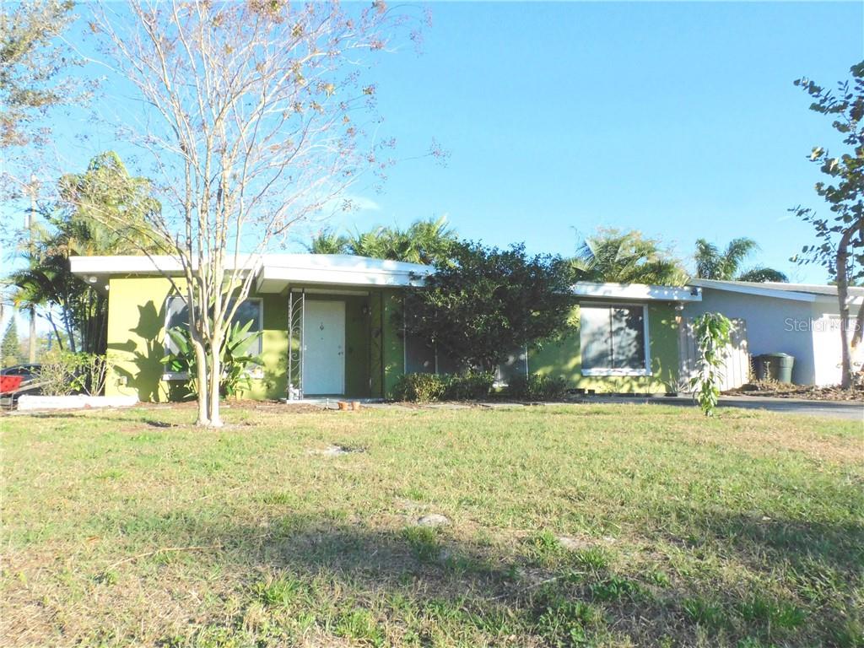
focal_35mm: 24
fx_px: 599
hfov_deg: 71.6
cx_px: 432
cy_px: 324
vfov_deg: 56.8
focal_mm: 4.3
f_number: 4.2
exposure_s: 1/1600
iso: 400
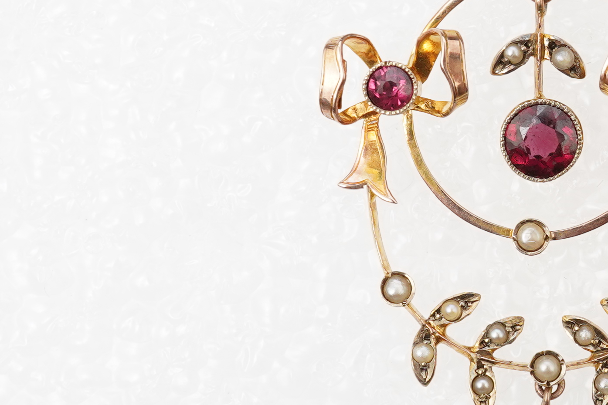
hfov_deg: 15.9
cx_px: 589
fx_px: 2145
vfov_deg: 10.8
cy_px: 223
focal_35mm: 127
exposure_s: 1/125
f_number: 16
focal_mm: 30
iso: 640
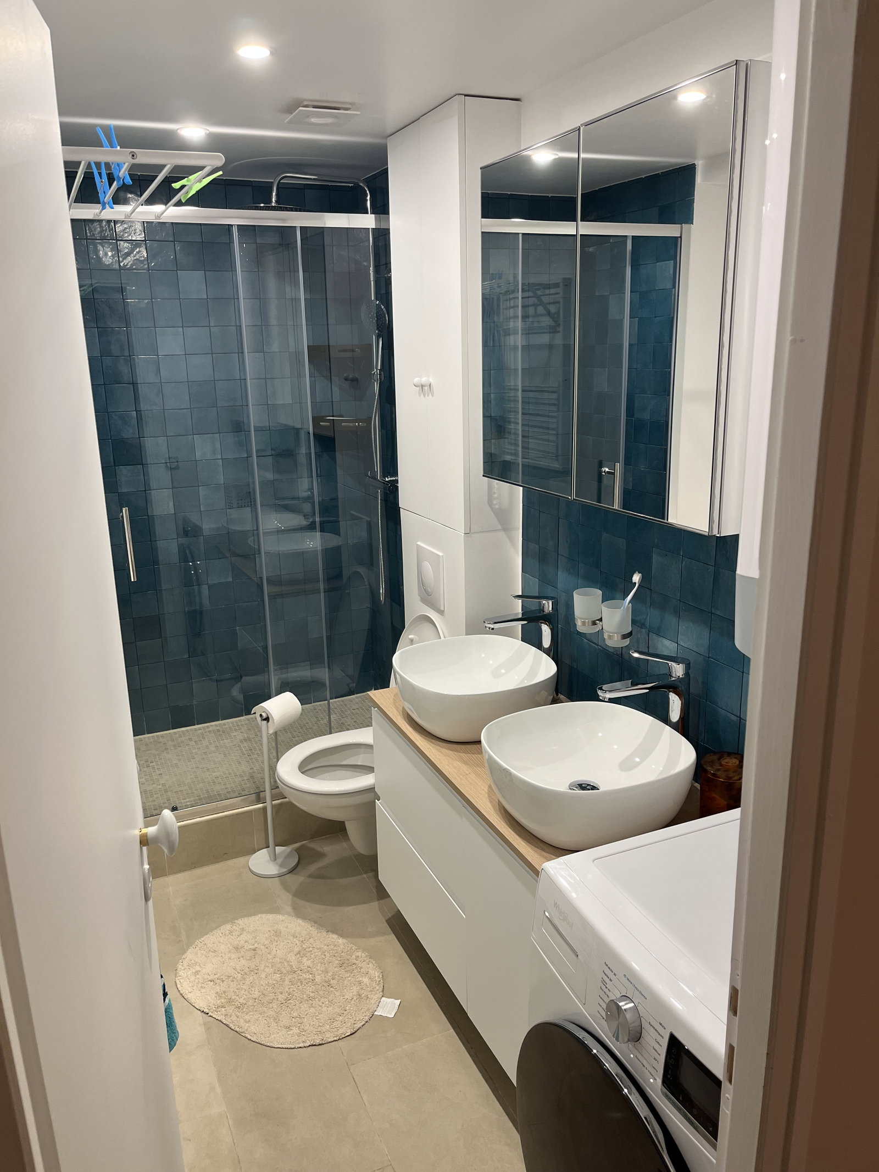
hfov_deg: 53.1
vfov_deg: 67.3
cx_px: 440
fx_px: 880
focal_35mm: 26
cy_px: 586
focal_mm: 5.1
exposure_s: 1/100
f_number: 1.6
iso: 125
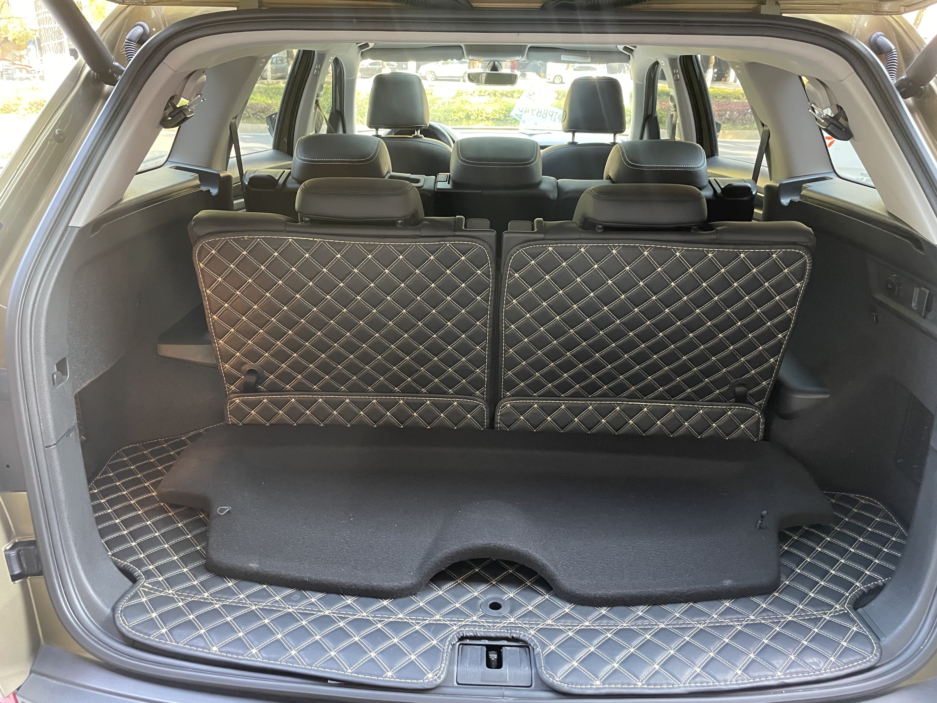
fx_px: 704
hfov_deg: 67.3
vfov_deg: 53.1
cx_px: 468
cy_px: 352
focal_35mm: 26
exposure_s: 1/54
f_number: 1.6
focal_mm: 4.2
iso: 500
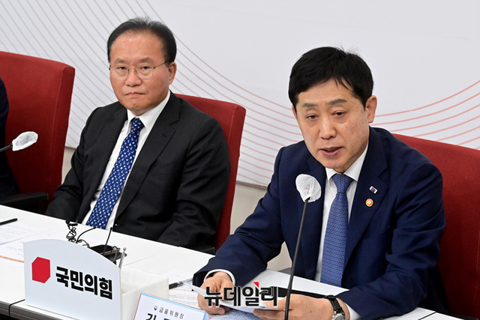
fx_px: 1334
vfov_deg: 13.7
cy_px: 160
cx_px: 240
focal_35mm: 100
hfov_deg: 20.4
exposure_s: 1/250
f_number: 9
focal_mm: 100
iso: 6400
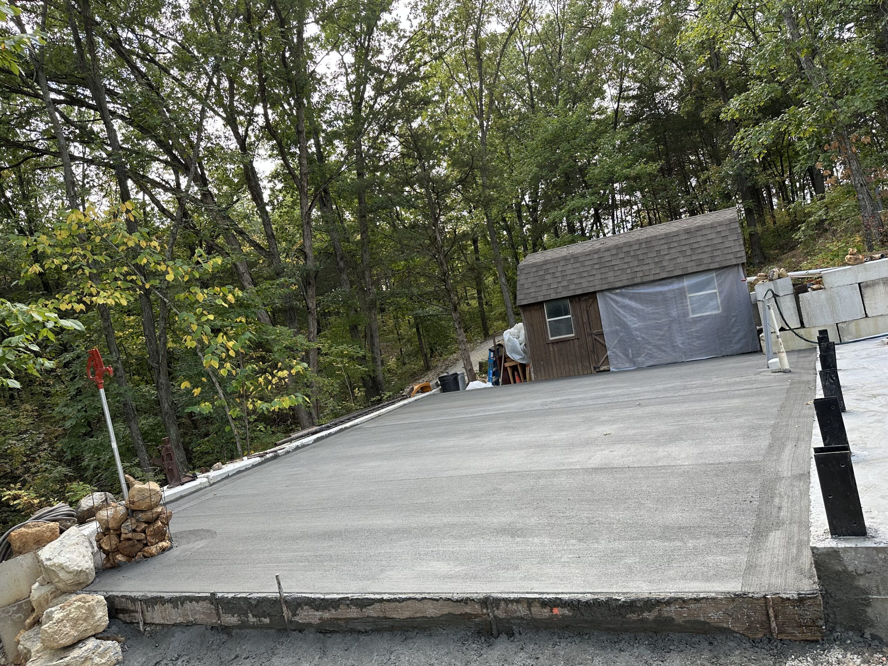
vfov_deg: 56.8
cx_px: 444
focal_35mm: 24
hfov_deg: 71.6
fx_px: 616
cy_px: 333
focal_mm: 6.86
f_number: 1.78
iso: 80
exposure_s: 1/357
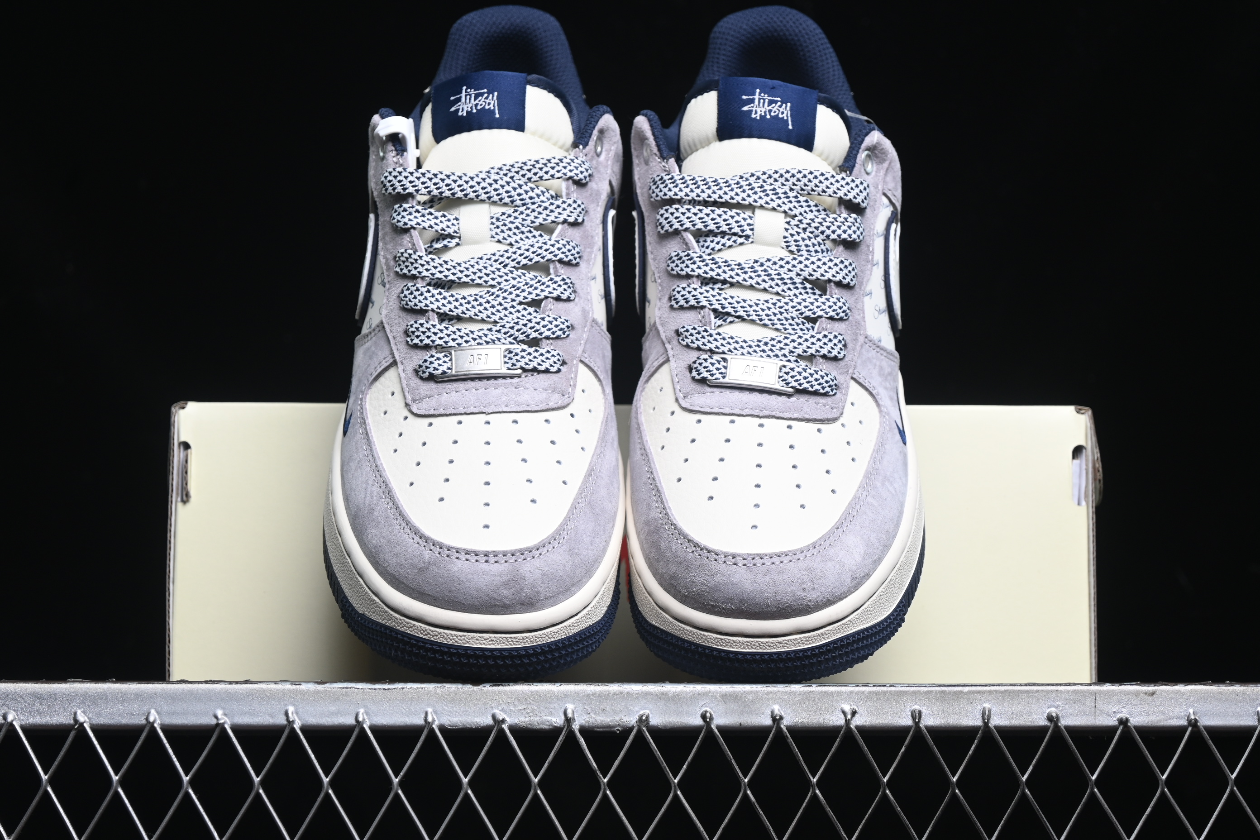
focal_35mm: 75
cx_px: 630
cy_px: 420
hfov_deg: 27.0
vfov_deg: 18.2
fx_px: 2625
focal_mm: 50
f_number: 6.3
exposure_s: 1/50
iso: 160
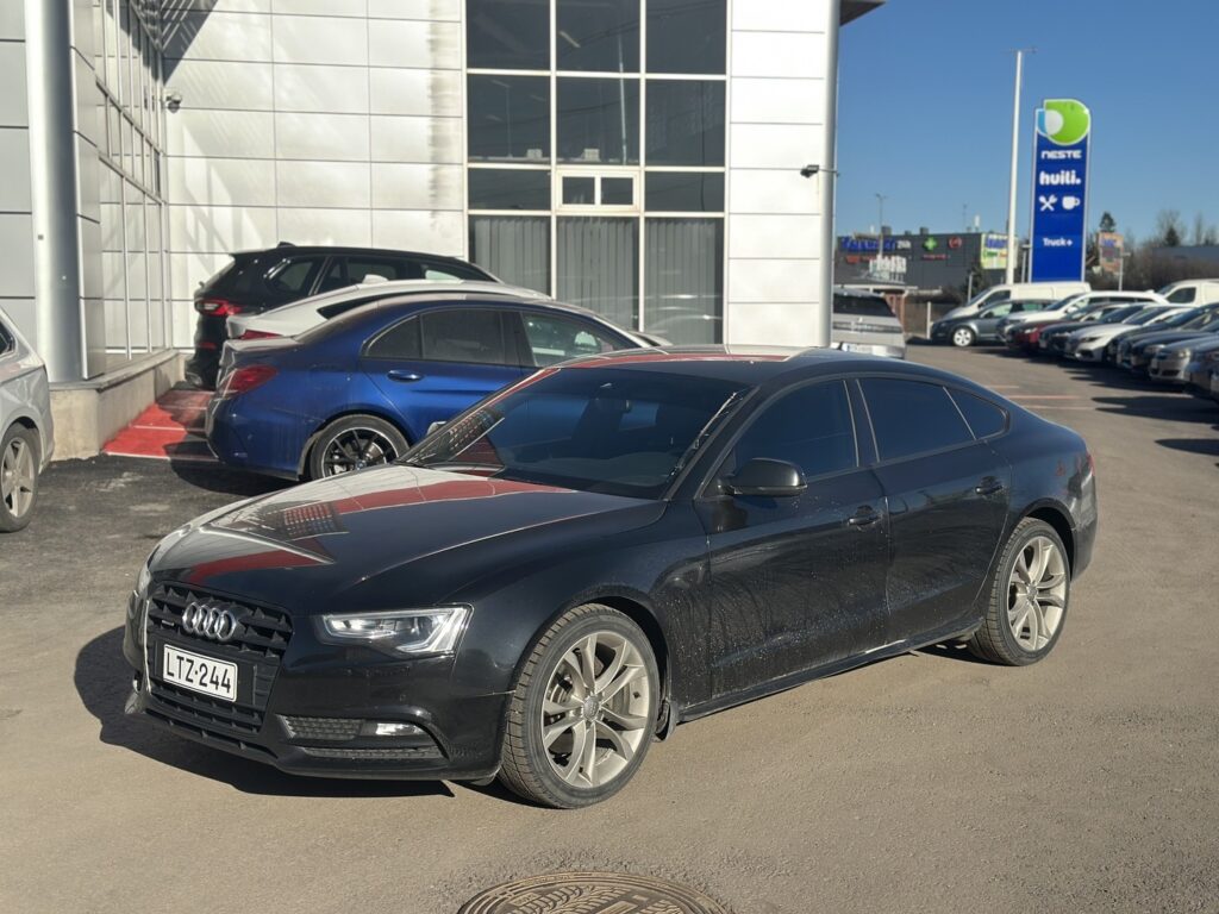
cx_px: 610
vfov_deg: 30.3
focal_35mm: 48
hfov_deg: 39.7
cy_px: 457
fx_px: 1690
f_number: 1.78
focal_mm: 6.86
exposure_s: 1/4367
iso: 100
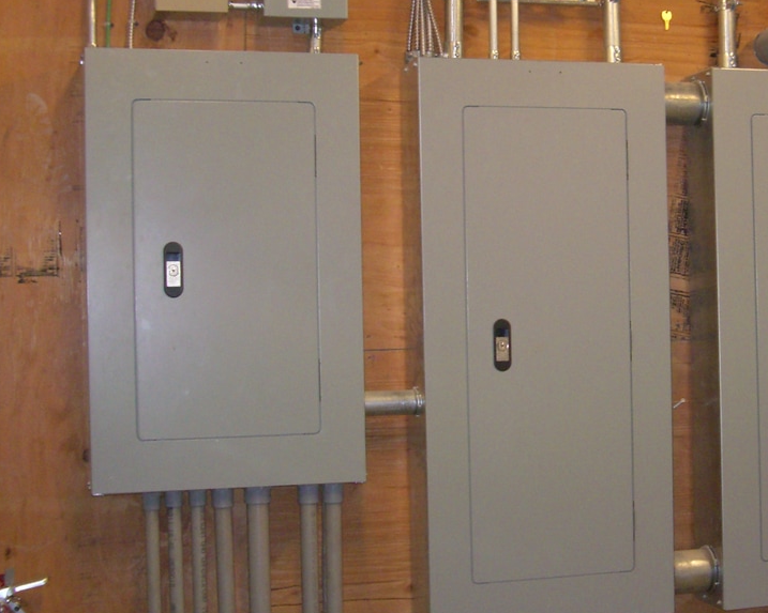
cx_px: 625
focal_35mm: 69
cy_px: 282
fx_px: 1568
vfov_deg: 22.1
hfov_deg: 26.9
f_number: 2.8
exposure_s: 1/60
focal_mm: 7.9
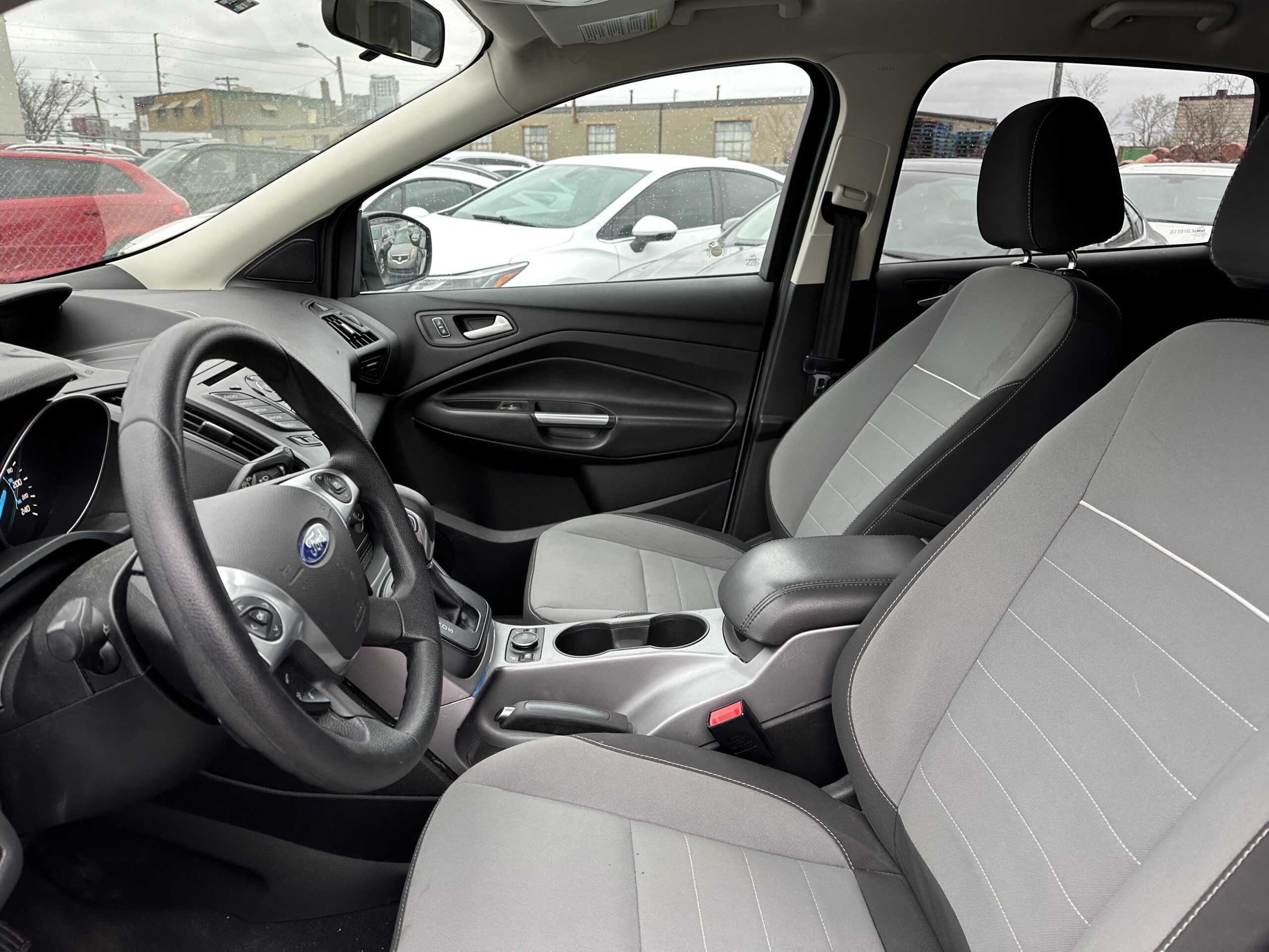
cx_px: 634
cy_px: 476
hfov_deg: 71.6
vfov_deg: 56.8
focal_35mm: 24
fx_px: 880
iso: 125
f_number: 1.78
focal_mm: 6.86
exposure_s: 1/121
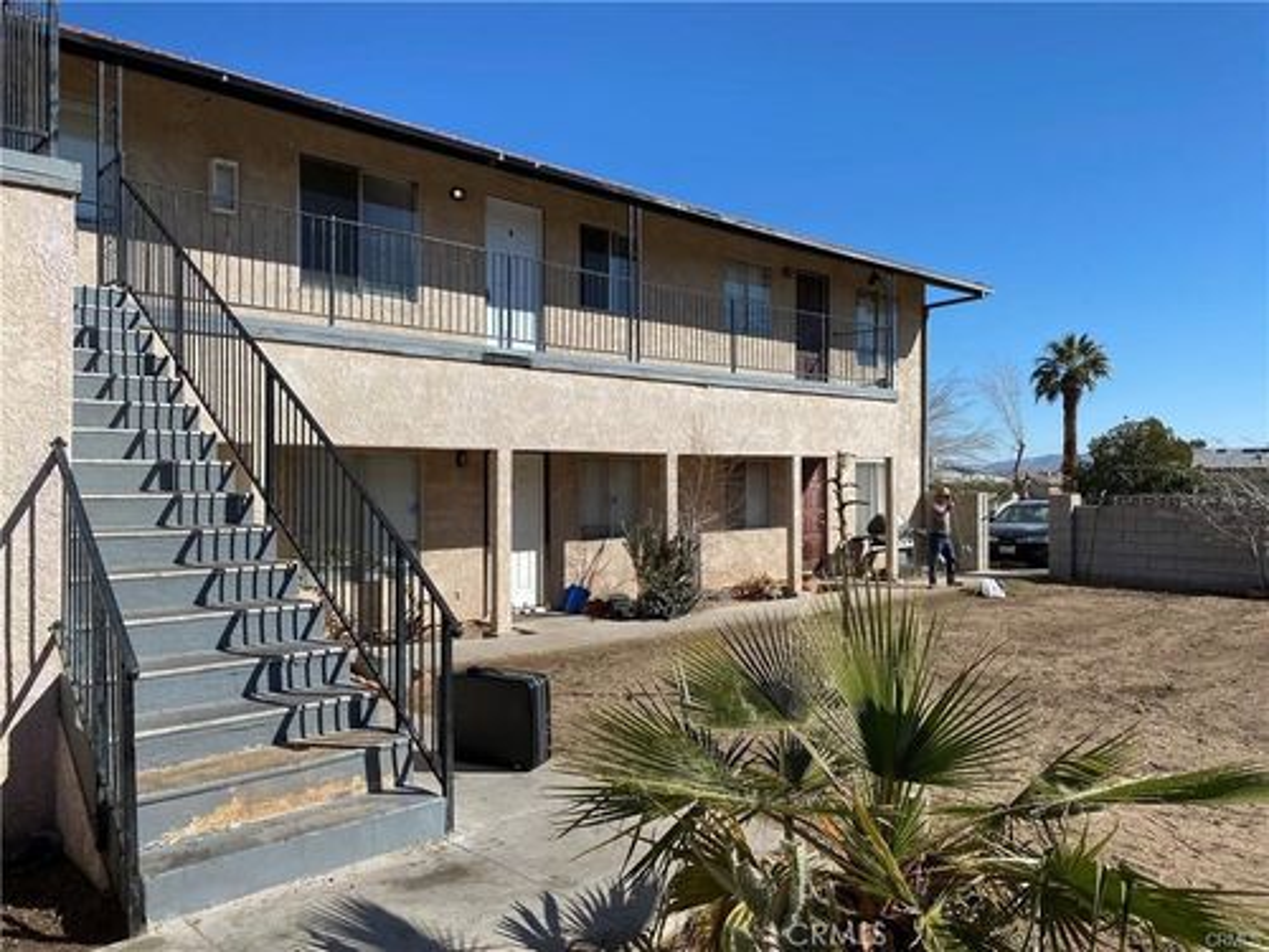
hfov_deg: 67.3
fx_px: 953
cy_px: 476
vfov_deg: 53.1
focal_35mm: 26
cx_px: 634
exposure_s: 1/3861
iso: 32
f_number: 1.8
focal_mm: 4.25
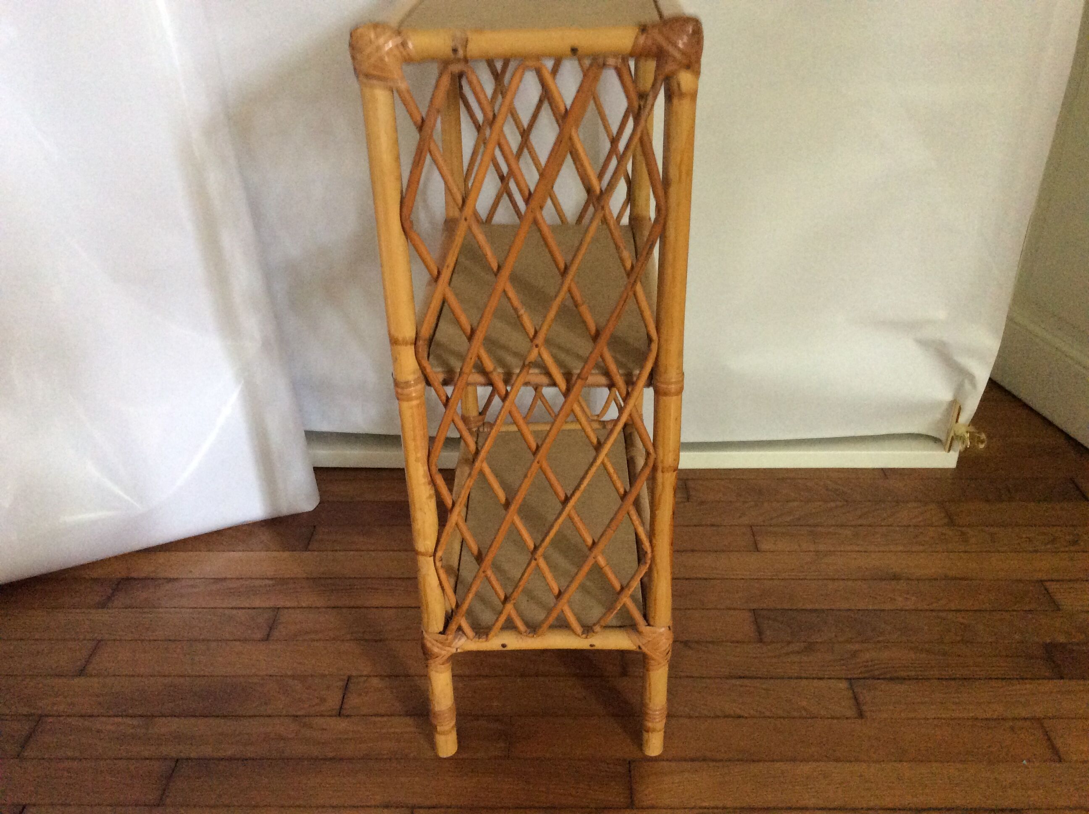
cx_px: 544
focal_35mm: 32
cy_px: 407
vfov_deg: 44.1
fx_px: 1005
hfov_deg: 56.9
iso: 250
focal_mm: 3.3
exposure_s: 1/25
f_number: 2.4
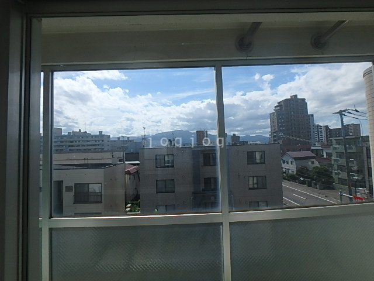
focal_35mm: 21
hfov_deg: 79.0
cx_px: 187
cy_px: 140
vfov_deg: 63.4
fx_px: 227
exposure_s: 1/640
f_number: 6
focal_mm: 3.7
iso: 125
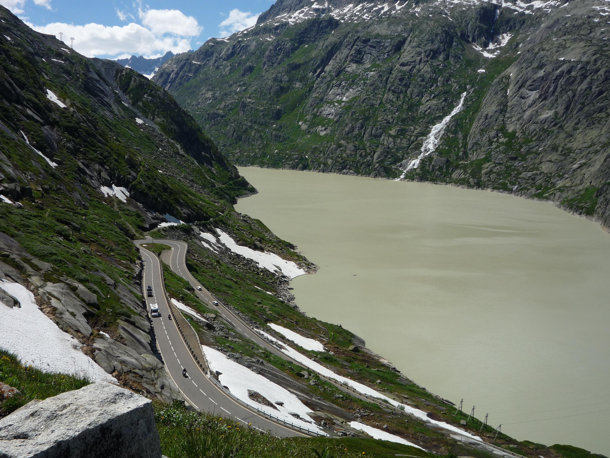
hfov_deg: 51.4
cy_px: 229
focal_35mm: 36
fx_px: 634
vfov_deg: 39.7
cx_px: 305
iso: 100
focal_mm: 6.3
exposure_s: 1/800
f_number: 5.6
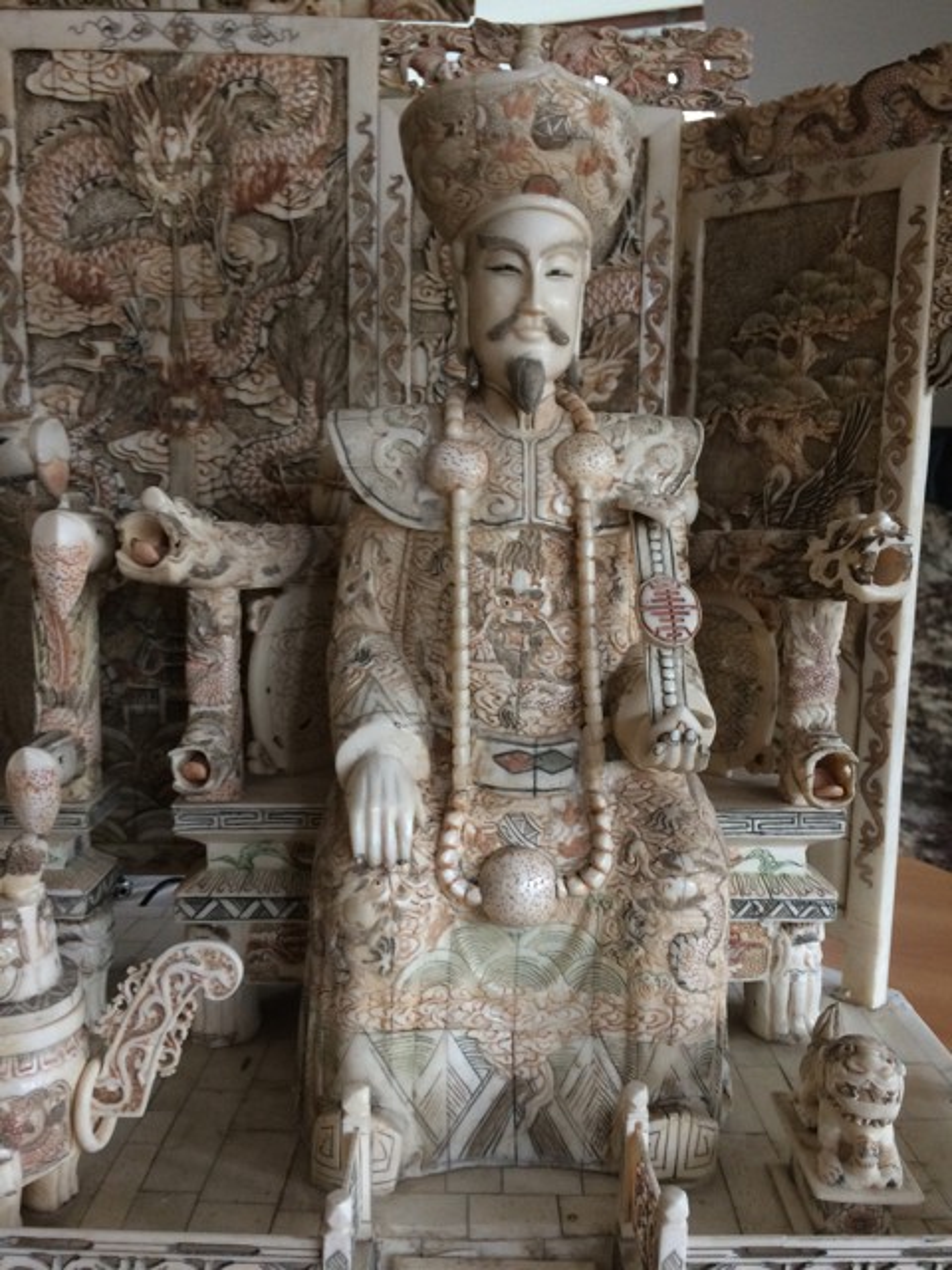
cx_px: 476
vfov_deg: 61.7
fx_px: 1063
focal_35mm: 29
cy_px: 635
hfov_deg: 48.2
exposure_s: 1/33
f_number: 2.2
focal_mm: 4.15
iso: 200
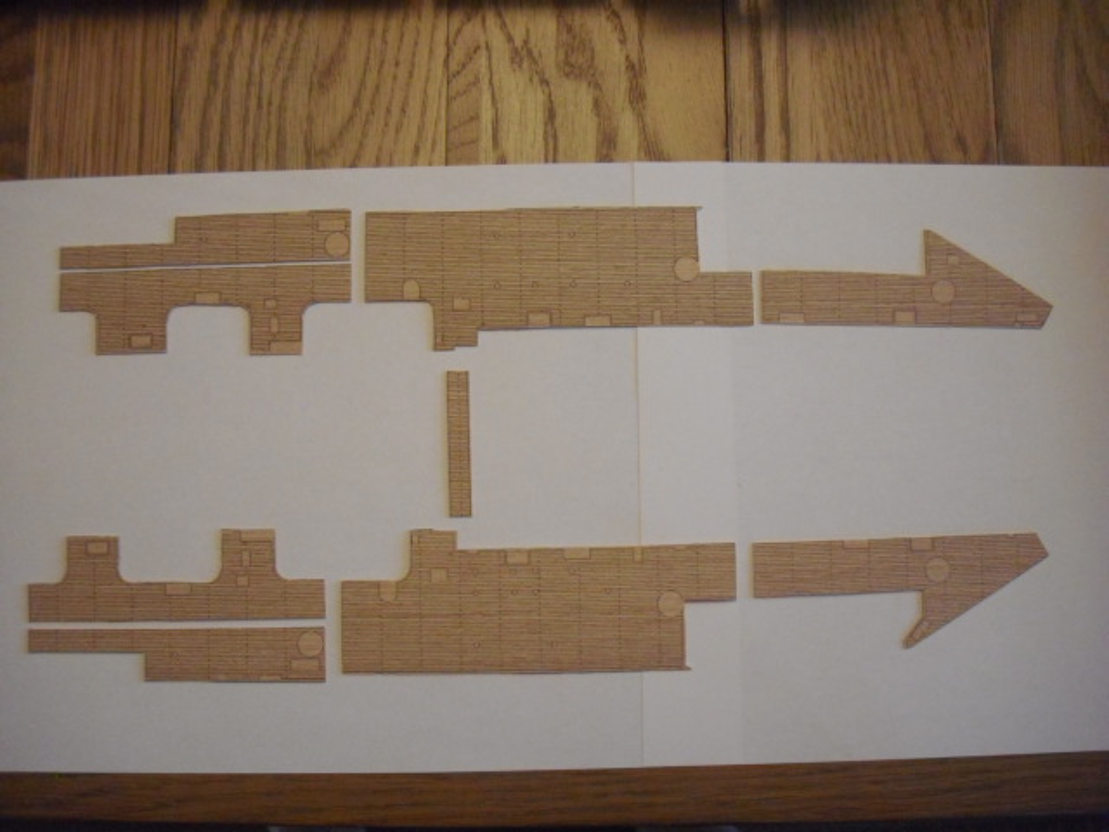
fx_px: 1217
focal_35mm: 38
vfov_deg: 37.7
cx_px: 554
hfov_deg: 49.0
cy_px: 416
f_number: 2.8
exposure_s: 1/80
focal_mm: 6.2
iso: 400
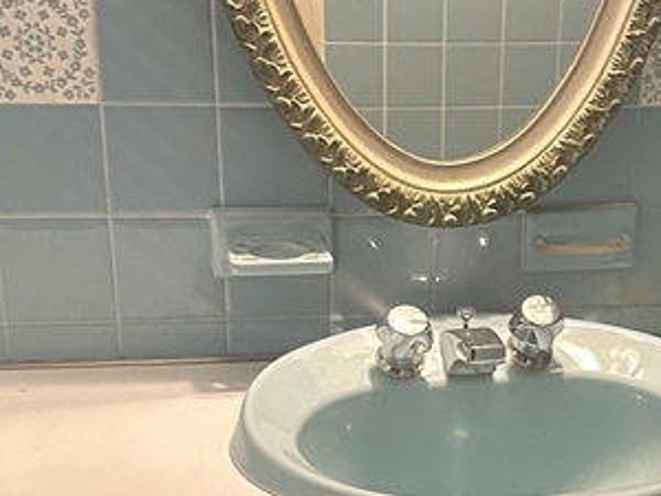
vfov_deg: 17.4
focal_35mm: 82
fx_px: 1566
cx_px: 511
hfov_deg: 23.5
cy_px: 549
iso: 500
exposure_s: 1/60
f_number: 1.78
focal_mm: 6.86
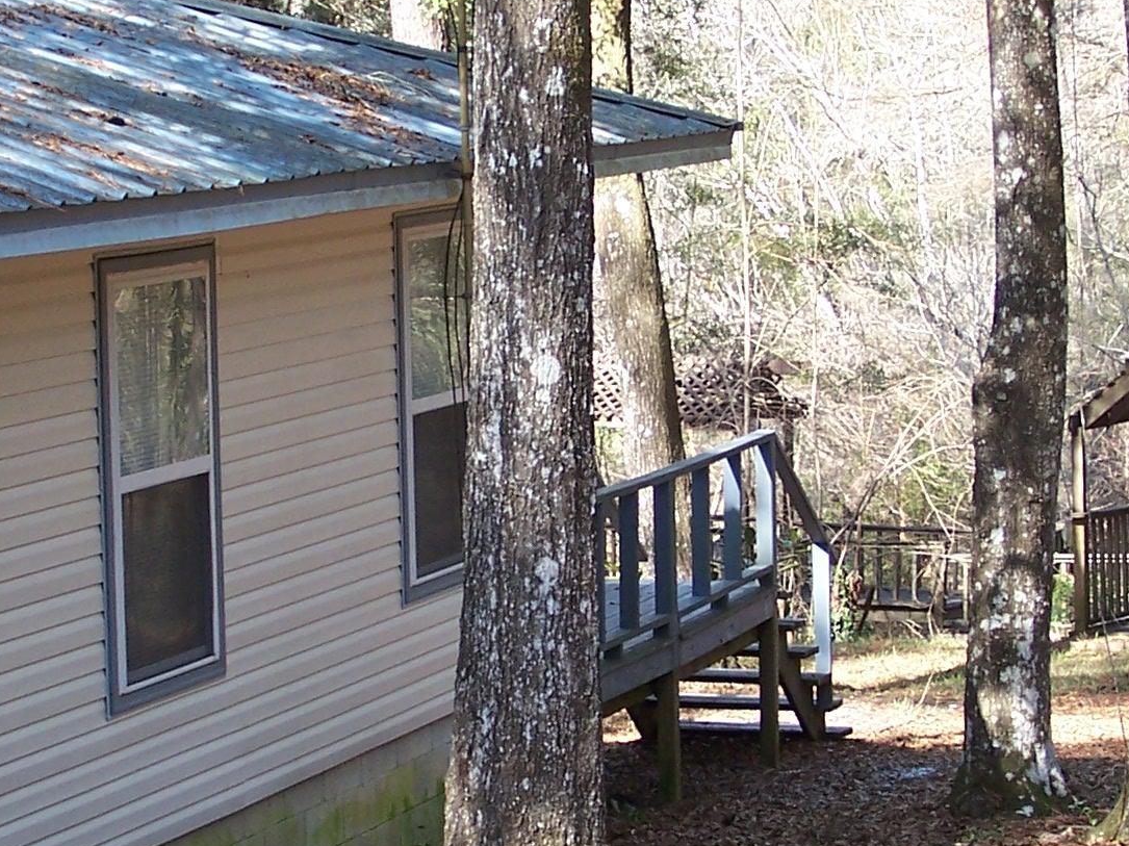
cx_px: 554
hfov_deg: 14.8
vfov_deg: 11.1
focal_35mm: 133
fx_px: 4336
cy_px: 375
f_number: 3.1
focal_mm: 9.3
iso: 80
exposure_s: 1/125
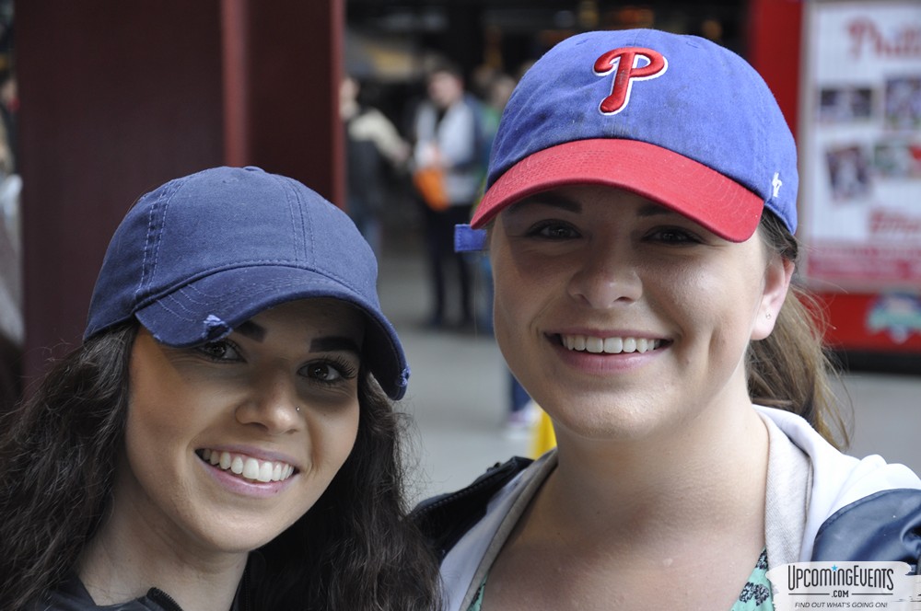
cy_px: 306
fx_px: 2376
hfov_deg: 21.9
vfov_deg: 14.7
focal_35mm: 93
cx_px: 460
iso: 400
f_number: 5.3
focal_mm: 62
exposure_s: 1/25
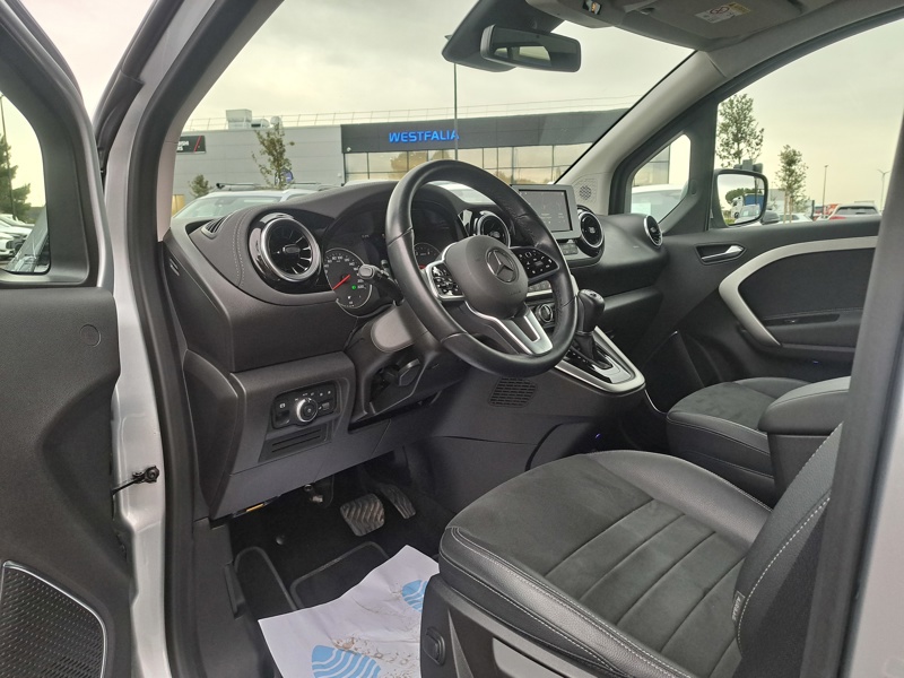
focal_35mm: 24
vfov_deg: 56.8
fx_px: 627
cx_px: 452
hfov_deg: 71.6
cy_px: 339
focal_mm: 5.23
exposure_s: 1/60
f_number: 1.8
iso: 200
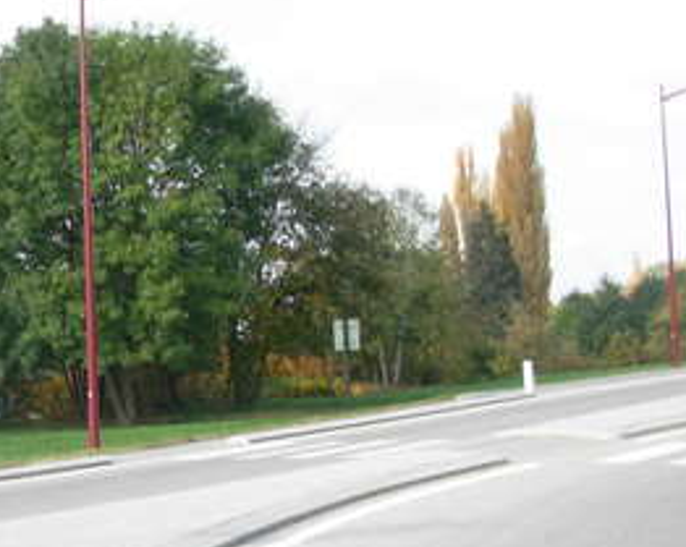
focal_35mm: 85
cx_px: -31
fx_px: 1724
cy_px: 379
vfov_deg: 18.0
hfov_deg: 21.6
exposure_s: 1/352
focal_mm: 6.3
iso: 79
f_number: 2.9
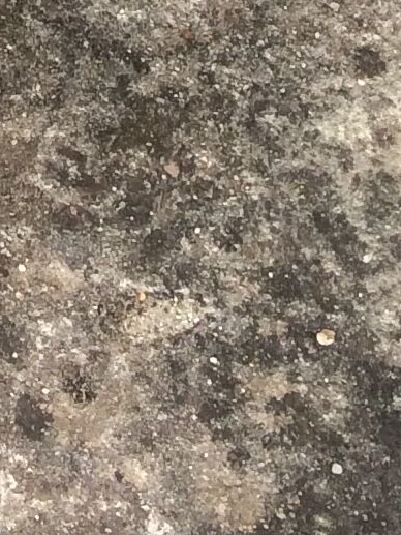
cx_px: -412
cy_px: -742
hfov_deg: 7.8
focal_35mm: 183
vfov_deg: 9.6
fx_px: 2825
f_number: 2.2
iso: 32
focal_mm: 4.15
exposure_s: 1/892
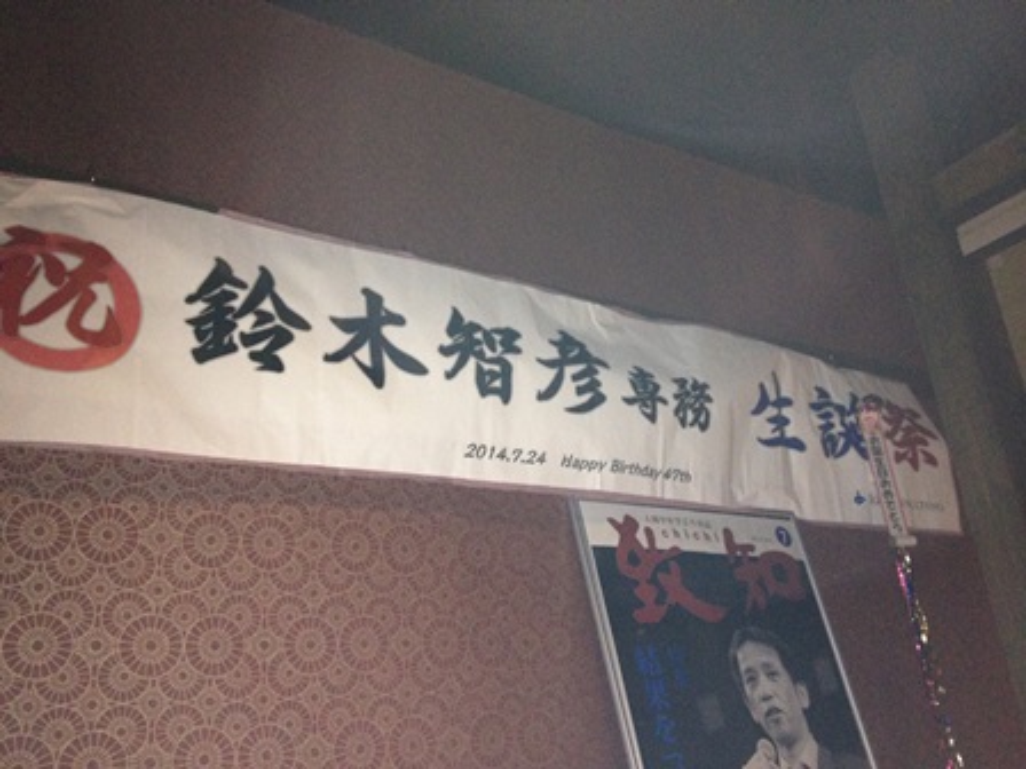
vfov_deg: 40.7
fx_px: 1037
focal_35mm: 35
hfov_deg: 52.6
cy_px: 384
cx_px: 513
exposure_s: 1/16
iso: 250
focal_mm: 4.28
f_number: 2.4
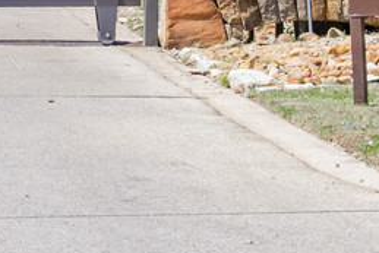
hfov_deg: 4.4
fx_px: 4940
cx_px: -297
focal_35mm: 469
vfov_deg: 2.9
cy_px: -199
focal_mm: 50
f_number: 5.6
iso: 125
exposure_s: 1/300
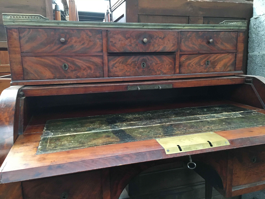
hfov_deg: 61.7
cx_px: 132
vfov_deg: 48.2
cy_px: 100
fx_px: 222
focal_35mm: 29
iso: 200
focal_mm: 4.15
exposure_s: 1/25
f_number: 2.2
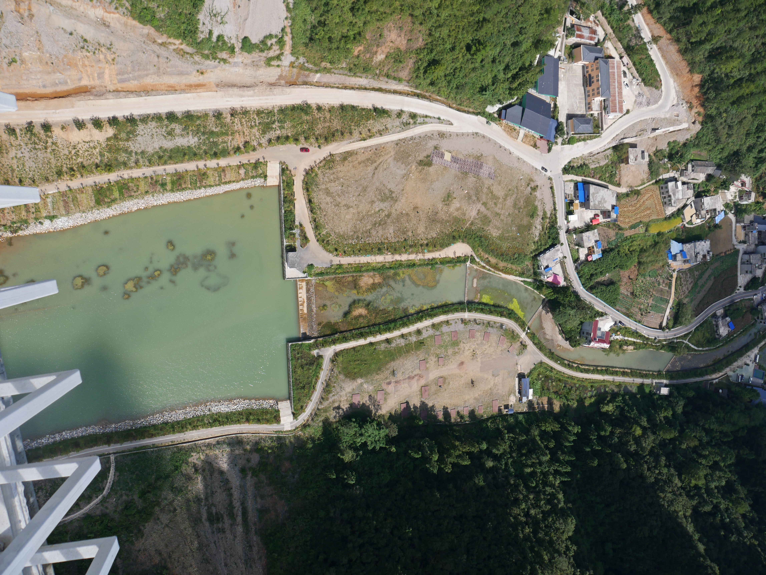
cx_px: 383
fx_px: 620
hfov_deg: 63.4
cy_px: 288
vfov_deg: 49.8
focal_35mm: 28
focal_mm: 14
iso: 200
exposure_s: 1/500
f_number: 8
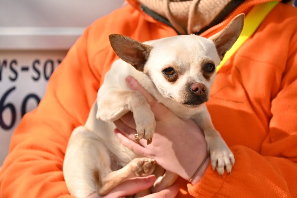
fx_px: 1485
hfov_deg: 11.4
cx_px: 148
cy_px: 99
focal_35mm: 180
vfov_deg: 7.6
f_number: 5.6
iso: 1000
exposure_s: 1/4000
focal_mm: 120
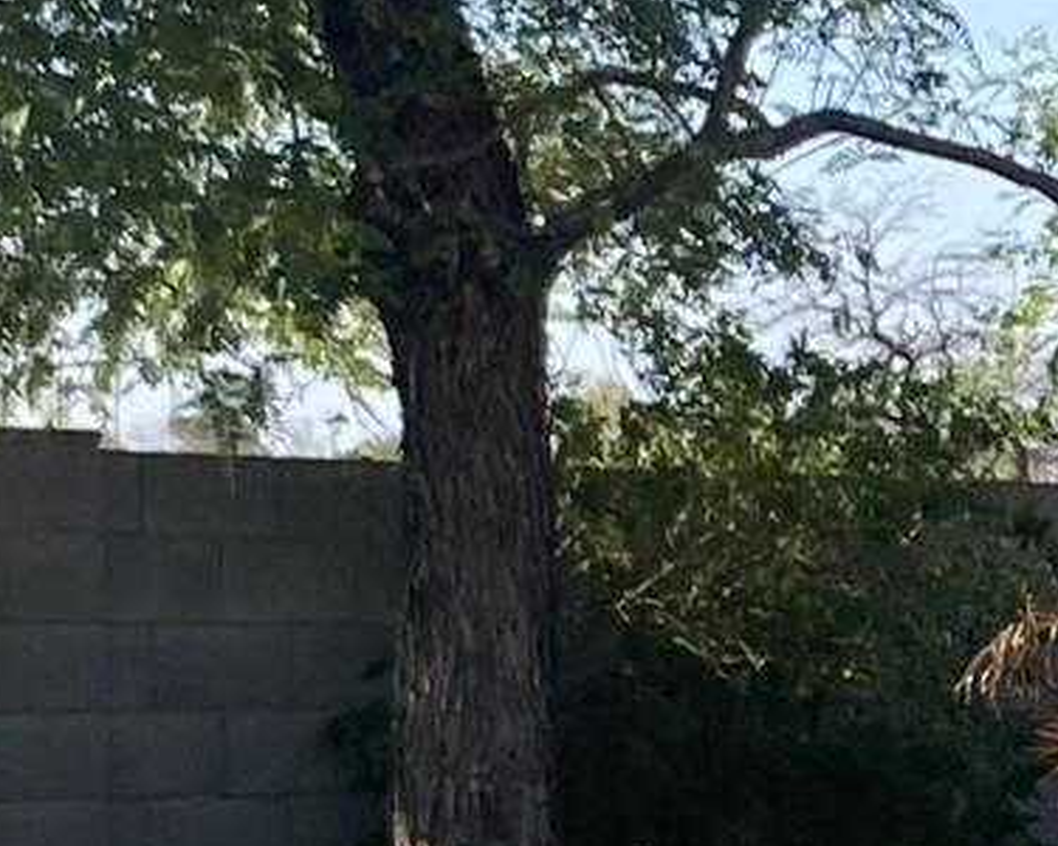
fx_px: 6356
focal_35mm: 203
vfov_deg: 7.6
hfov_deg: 8.7
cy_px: 852
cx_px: 2449
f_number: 1.8
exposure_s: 1/1608
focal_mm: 4.25
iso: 32
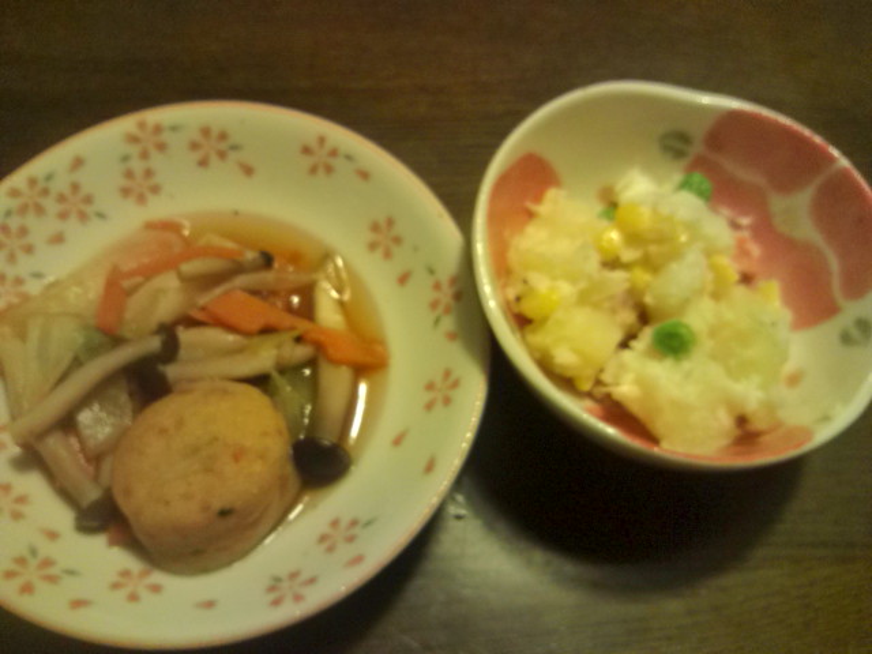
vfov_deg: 44.2
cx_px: 436
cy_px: 327
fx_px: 806
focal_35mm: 32
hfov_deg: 56.8
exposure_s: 1/9.53
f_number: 2.8
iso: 102
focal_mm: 3.3
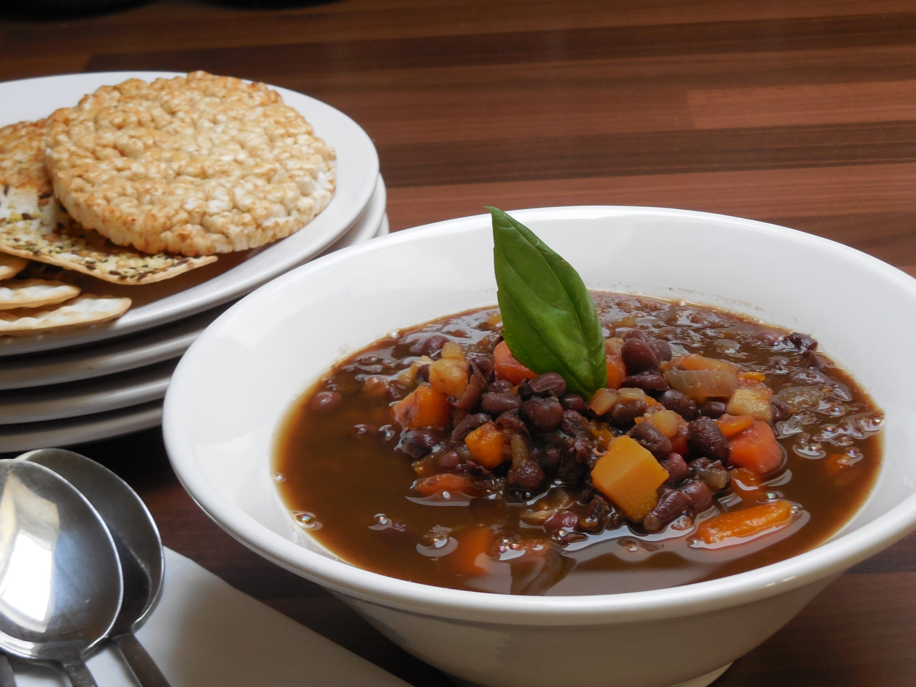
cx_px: 458
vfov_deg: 21.3
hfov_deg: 28.2
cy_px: 344
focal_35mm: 69
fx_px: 1826
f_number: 4.4
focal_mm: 12.5
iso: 400
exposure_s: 1/25
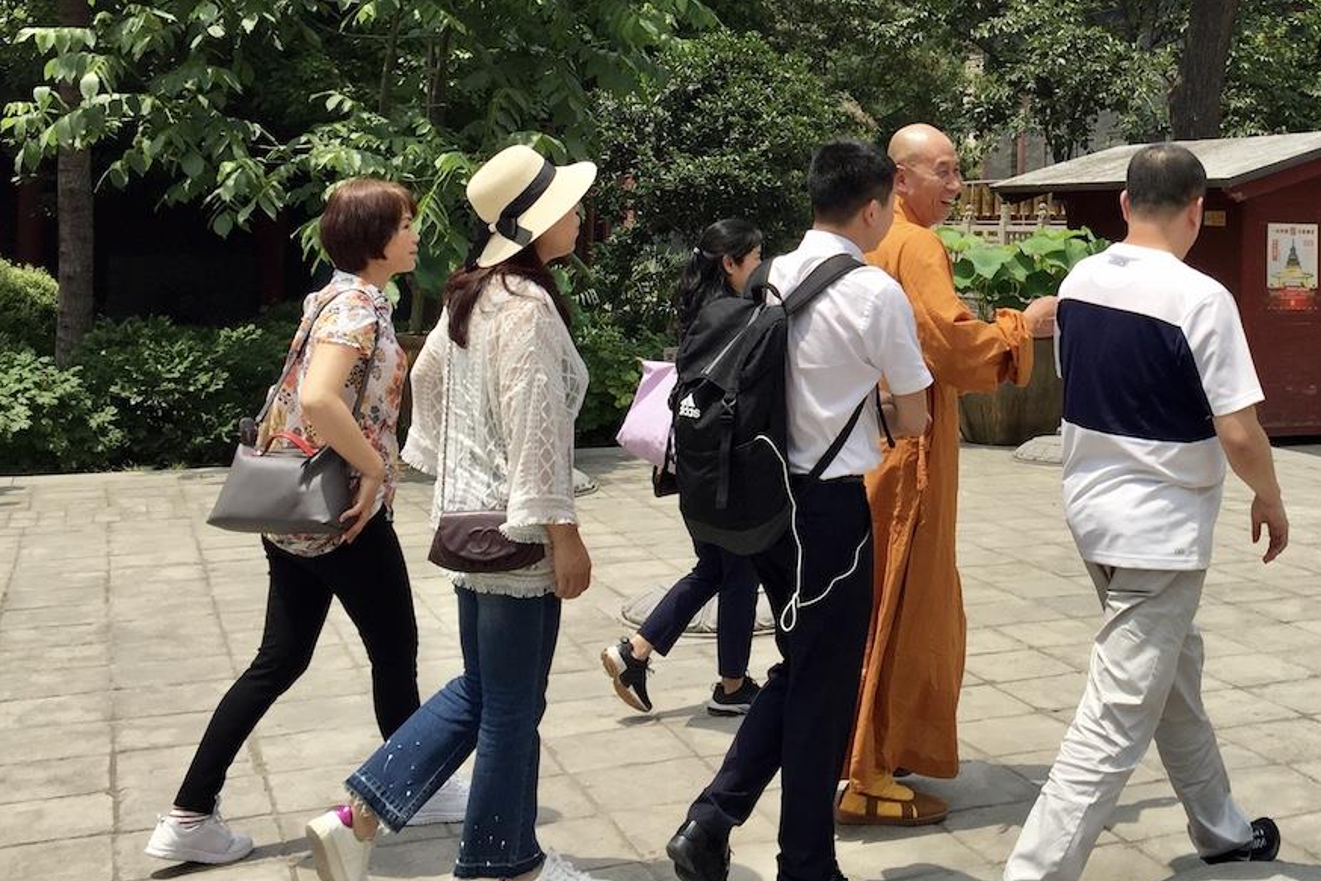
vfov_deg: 28.5
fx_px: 1688
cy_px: 154
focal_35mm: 46
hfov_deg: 41.5
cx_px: 982
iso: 32
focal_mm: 4.15
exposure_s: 1/1799
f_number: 2.2
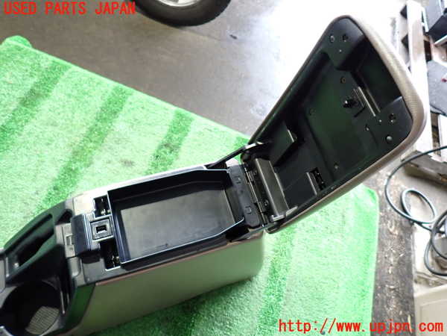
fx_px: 323
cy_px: 168
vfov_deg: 54.9
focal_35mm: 25
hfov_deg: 69.4
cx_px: 224
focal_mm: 4.5
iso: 500
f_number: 2
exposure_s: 1/30
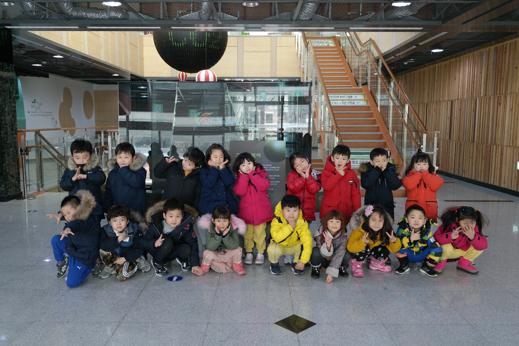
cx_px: 260
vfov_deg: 43.6
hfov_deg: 61.9
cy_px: 173
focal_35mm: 30
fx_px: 432
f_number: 3.5
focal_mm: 20
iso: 400
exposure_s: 1/40
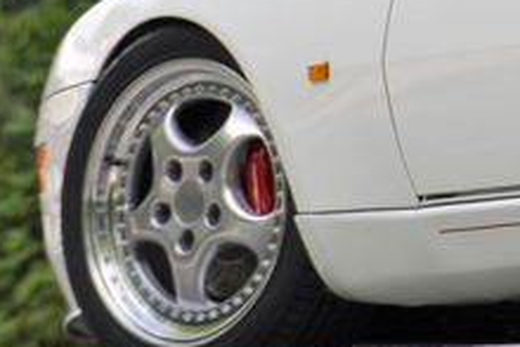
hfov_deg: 2.3
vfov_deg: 1.6
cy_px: -267
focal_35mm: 883
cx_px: 1127
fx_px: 12762
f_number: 4
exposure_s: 1/160
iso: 100
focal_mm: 190
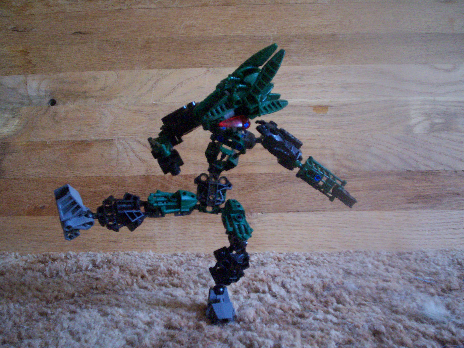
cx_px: 232
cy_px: 174
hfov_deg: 51.4
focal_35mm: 36
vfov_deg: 39.7
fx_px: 483
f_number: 4.5
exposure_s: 1/8
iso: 368
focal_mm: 5.9
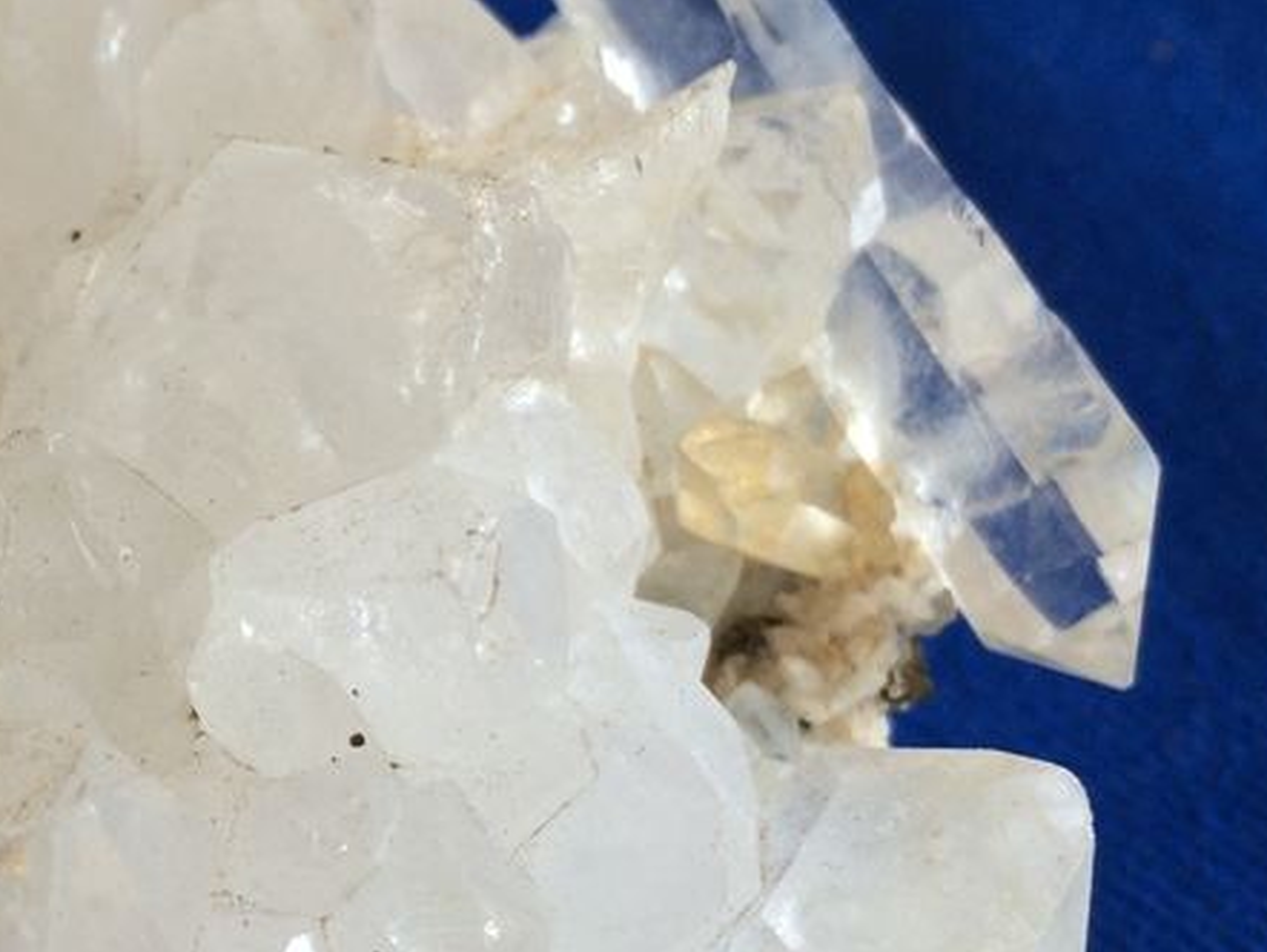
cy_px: 549
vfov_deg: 24.8
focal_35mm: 59
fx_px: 2161
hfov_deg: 31.9
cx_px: 261
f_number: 2.2
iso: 50
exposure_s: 1/60
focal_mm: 4.15
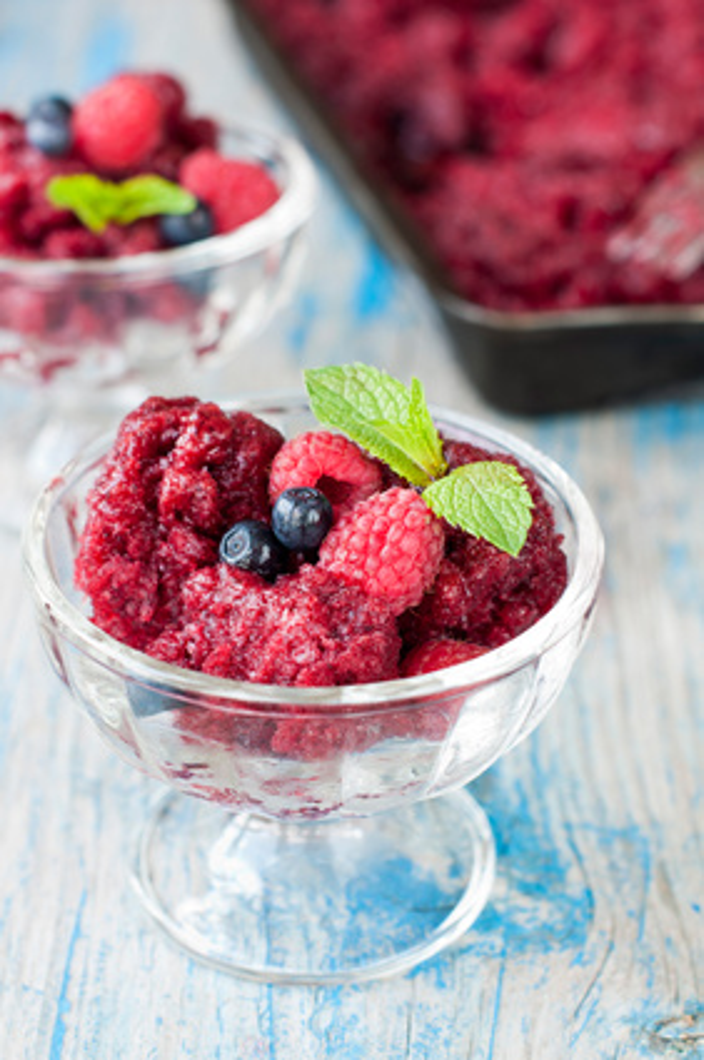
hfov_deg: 18.1
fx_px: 2207
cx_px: 352
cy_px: 530
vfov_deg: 27.0
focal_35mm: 75
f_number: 4.5
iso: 100
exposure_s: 1/15
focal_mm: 50
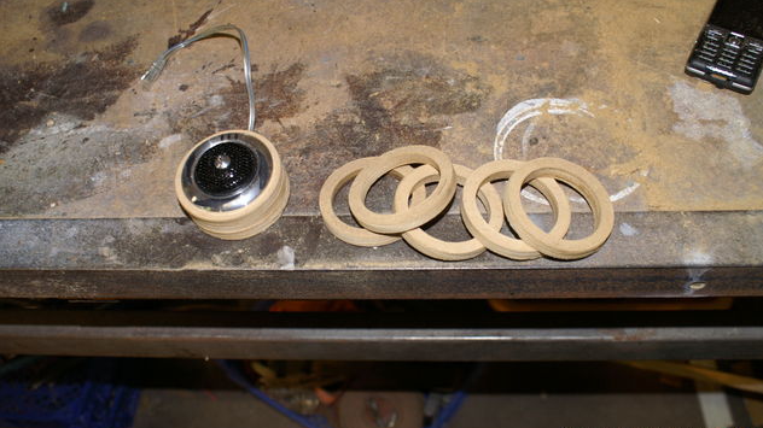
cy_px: 192
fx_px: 708
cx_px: 385
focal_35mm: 35
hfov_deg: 56.6
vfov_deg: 33.7
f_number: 4
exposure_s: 1/60
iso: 400
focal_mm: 22
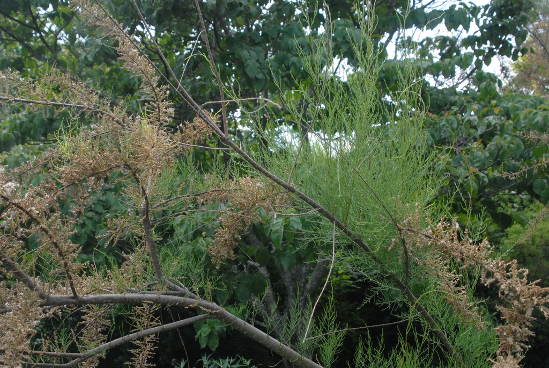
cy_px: 184
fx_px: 641
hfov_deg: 46.4
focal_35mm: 42
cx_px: 274
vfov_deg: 32.0
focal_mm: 28
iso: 400
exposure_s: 1/180
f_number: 7.1
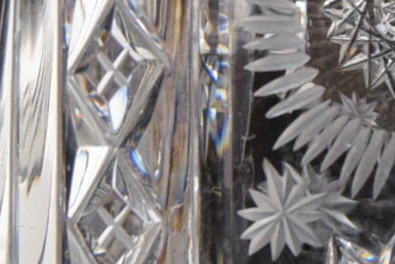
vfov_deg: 5.6
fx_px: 2707
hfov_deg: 8.3
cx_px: 388
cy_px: -1
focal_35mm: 247
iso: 1600
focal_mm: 23
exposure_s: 1/100
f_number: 5
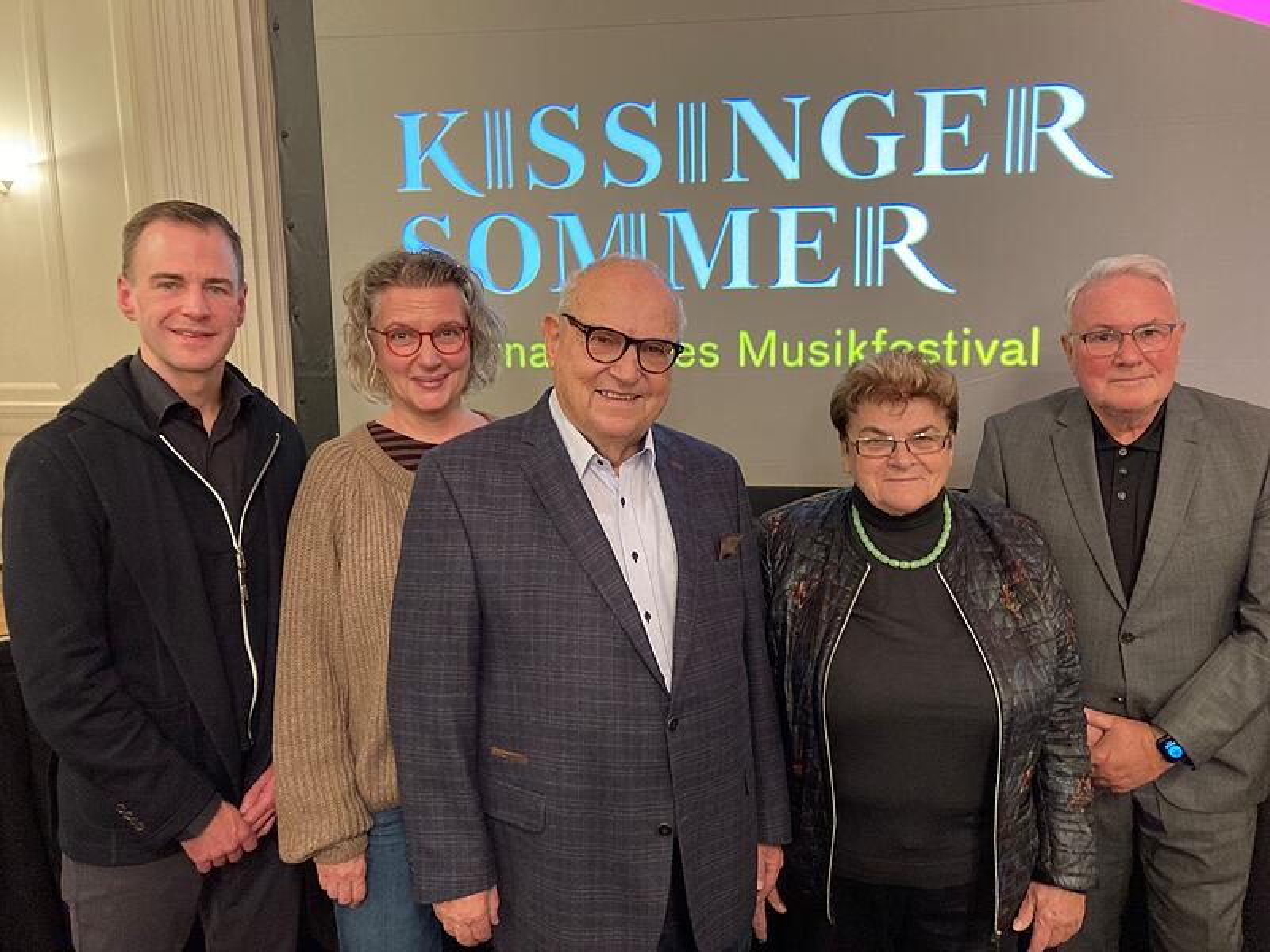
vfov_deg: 49.7
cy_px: 476
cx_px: 635
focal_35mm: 28
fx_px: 1027
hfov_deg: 63.4
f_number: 1.8
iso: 400
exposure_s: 1/25
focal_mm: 3.99
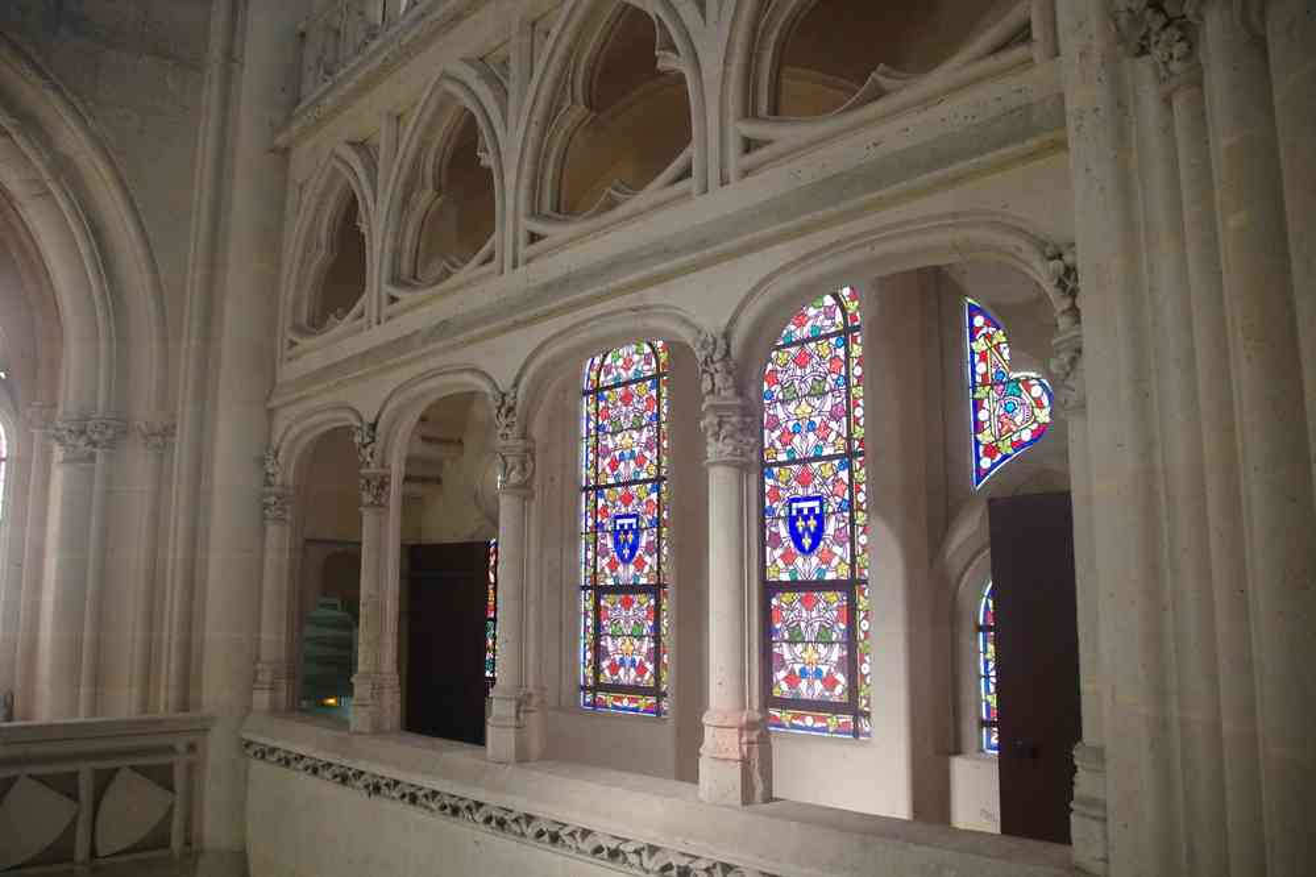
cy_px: 438
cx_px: 658
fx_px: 987
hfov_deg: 67.4
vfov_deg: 47.9
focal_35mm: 27
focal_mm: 18
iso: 3200
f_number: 5.6
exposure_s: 1/40
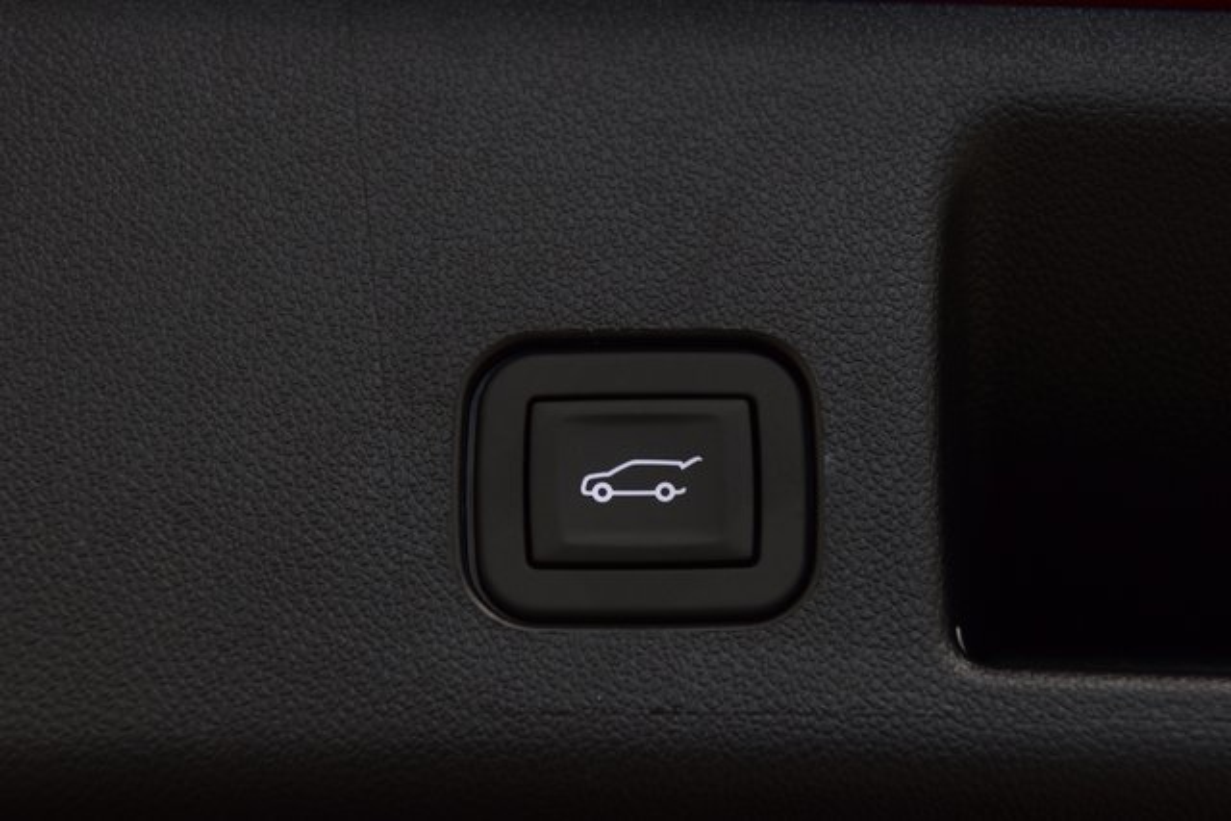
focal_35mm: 105
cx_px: 616
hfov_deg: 19.5
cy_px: 410
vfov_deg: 13.0
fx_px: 3591
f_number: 5.6
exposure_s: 1/30
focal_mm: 70
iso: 1600
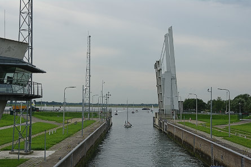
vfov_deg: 24.2
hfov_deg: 35.7
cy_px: 84
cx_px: 126
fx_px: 390
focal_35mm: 56
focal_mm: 37
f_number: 5.6
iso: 100
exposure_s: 1/500
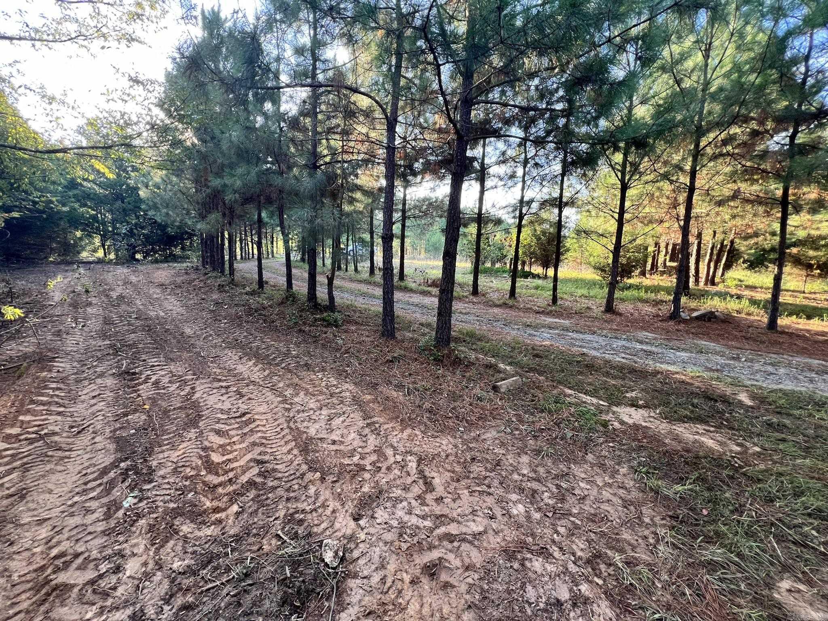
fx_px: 311
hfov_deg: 106.2
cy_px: 310
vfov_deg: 89.9
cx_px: 414
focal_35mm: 13
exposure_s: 1/99
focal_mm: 1.57
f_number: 1.8
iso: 80
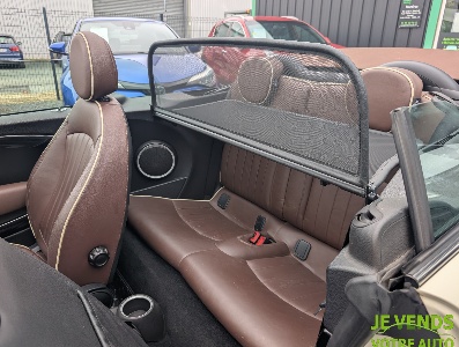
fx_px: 332
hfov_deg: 69.2
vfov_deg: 55.1
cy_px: 178
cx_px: 221
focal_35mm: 25
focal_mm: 6.9
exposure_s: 1/67.7
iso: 18
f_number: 1.68
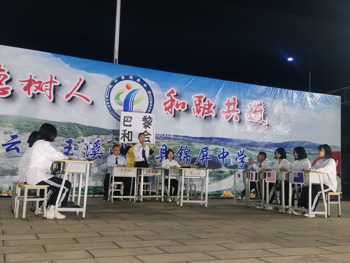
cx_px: 175
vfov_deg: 36.8
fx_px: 394
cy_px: 132
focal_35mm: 39
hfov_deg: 47.9
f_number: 1.8
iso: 160
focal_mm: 4.75
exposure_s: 1/100
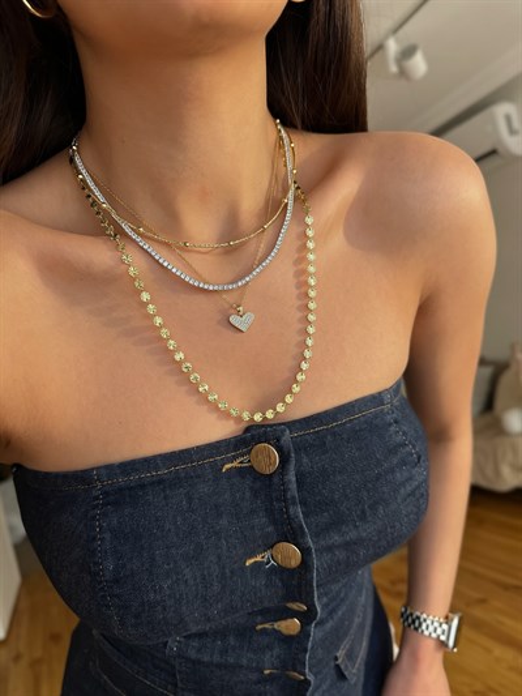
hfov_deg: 56.8
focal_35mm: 24
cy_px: 348
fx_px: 482
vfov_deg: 71.6
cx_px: 261
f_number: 1.8
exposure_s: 1/180
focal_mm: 6.86
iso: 64
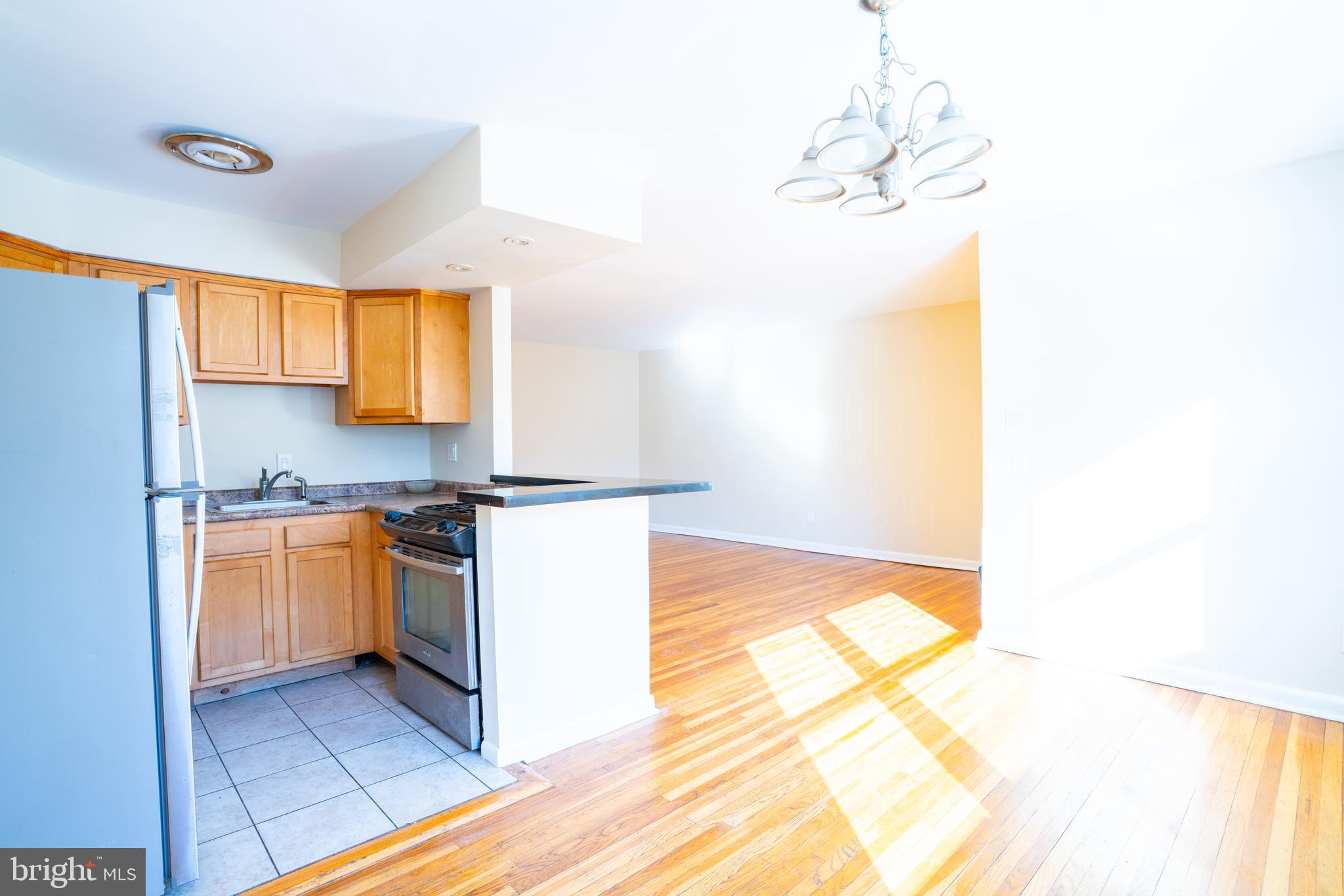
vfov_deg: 70.4
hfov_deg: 93.3
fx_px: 635
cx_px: 672
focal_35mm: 17
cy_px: 448
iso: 400
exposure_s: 1/40
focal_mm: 17
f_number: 7.1
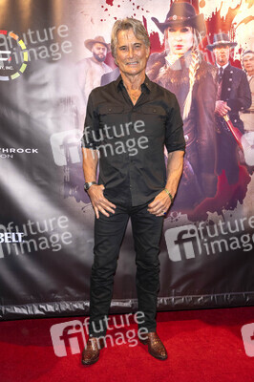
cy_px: 191
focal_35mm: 30
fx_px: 318
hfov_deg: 43.5
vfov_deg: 62.0
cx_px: 127
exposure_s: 1/200
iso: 800
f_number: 5
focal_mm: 30
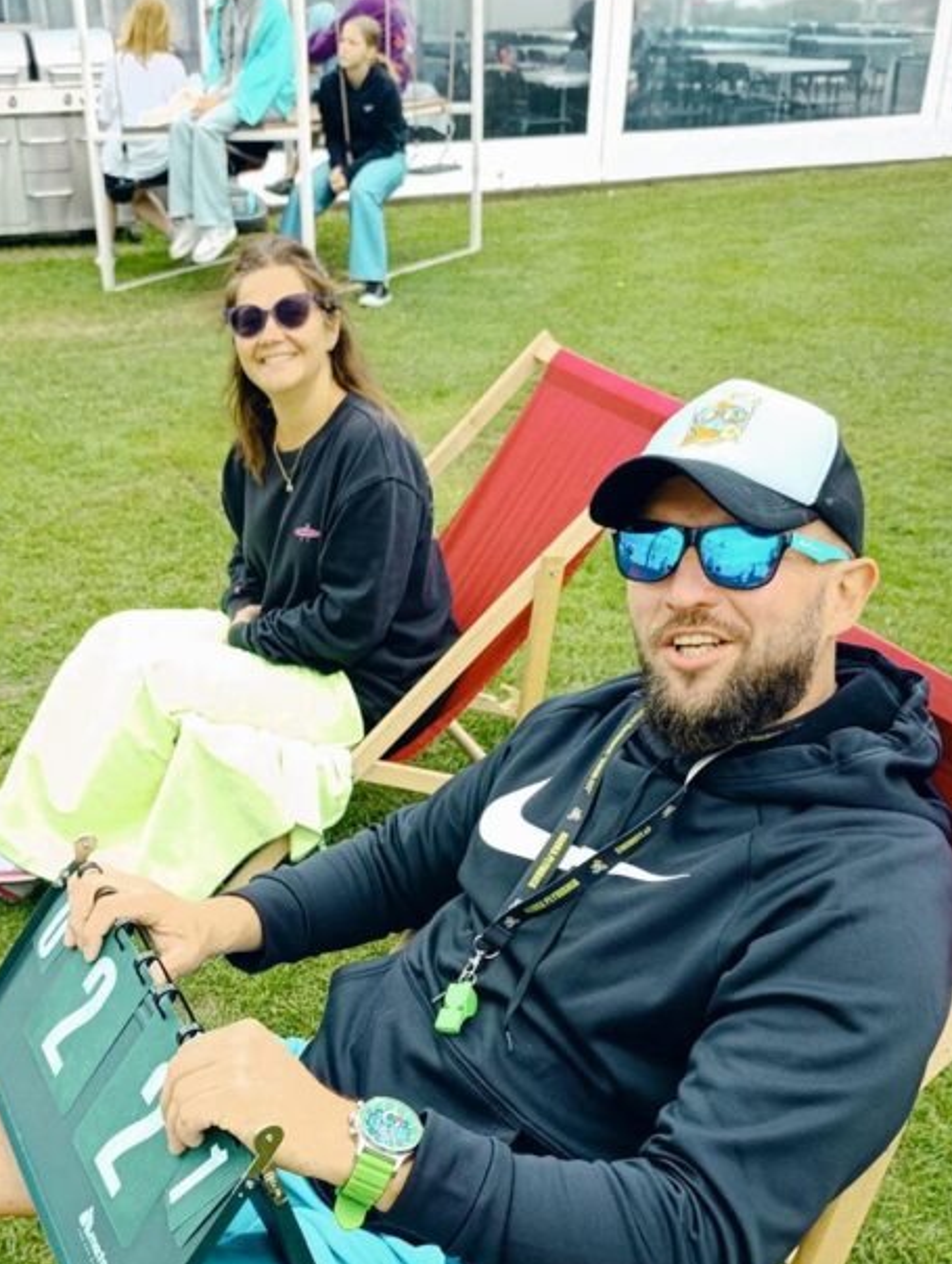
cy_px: 810
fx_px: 1426
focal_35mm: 39
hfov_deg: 36.5
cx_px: 319
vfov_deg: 47.2
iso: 50
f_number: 1.6
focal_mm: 6.14
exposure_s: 1/100
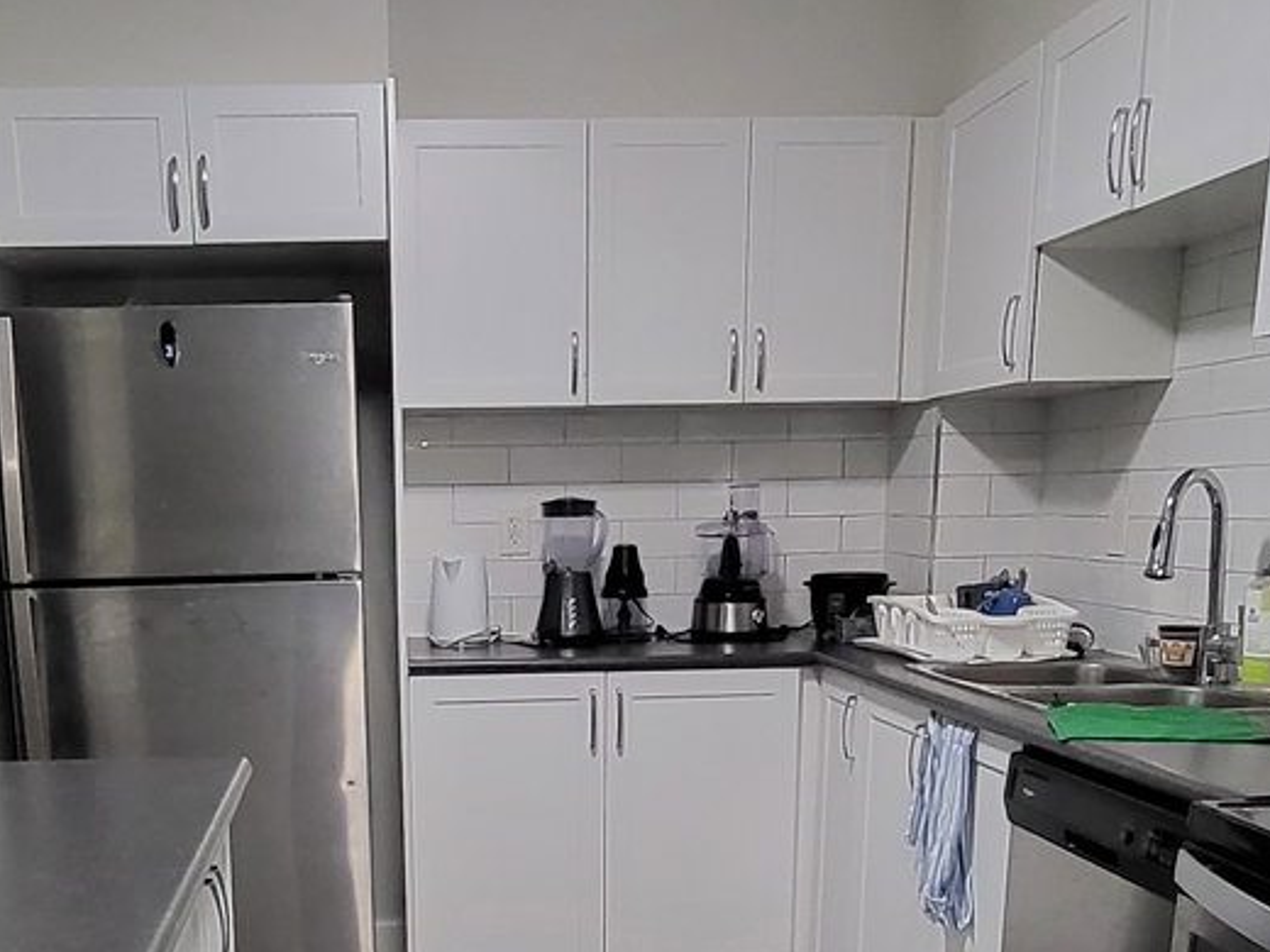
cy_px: 898
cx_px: 447
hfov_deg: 46.2
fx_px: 1468
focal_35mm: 40
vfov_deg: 33.6
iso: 640
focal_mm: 1.74
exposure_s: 1/24
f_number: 2.2
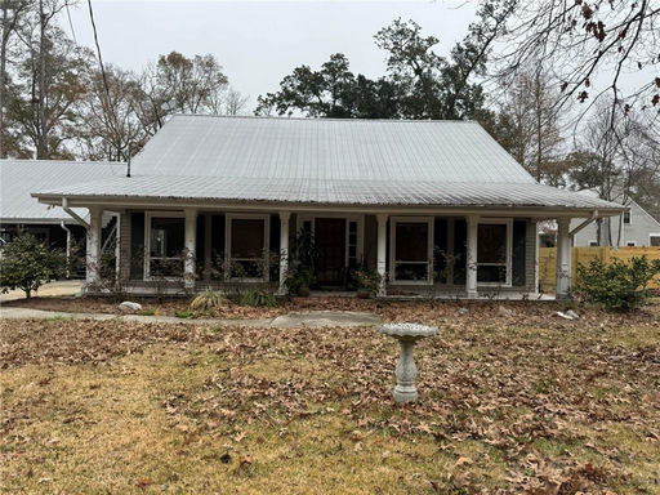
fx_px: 458
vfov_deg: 56.8
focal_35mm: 24
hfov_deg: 71.6
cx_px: 330
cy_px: 248
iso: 80
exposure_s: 1/1980
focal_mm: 6.76
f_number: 1.78
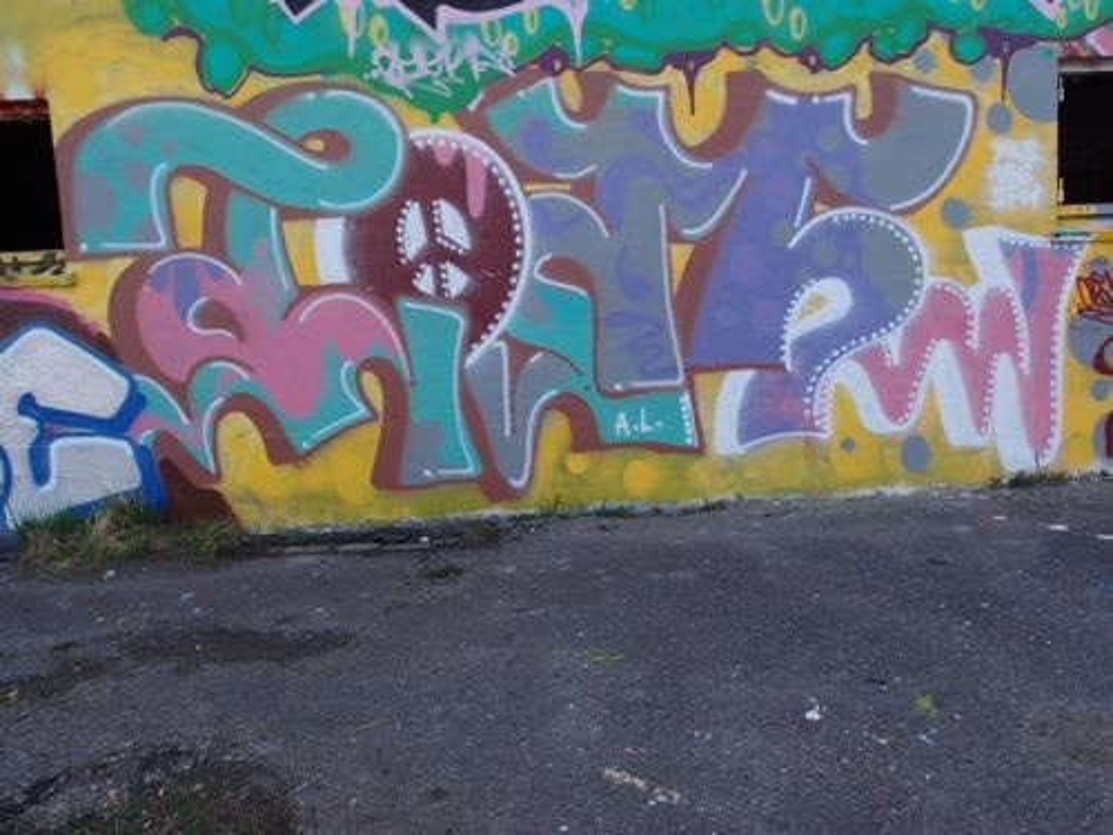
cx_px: 556
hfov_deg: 63.4
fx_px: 900
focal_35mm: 28
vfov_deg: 49.7
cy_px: 418
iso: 100
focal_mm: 6
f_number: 2.5
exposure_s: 1/400
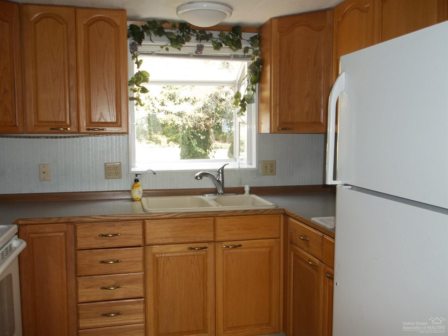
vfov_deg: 42.9
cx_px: 224
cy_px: 168
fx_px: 427
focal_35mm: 33
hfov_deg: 55.4
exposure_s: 1/40
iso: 80
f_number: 3.3
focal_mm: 5.9
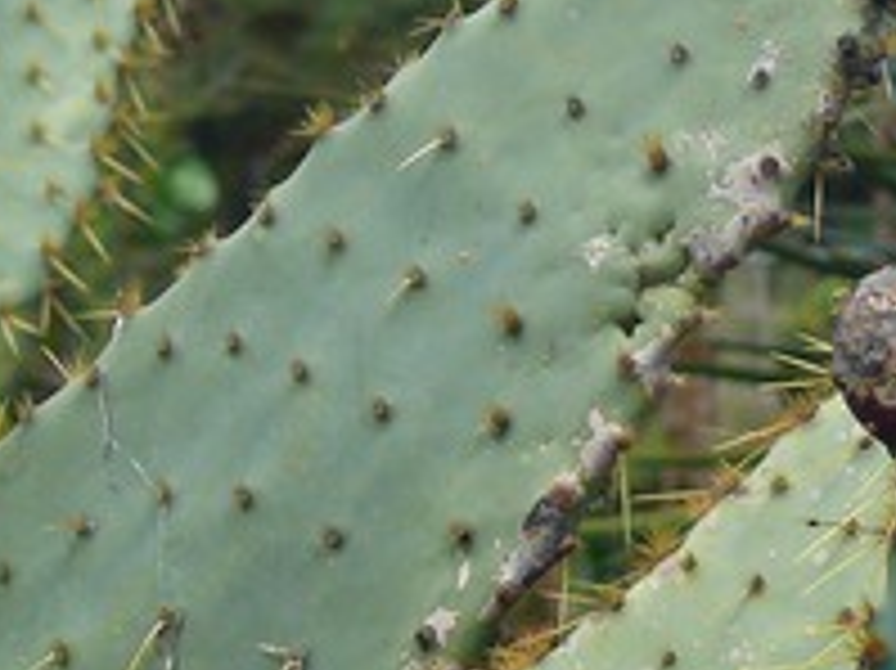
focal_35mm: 362
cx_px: 477
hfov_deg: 5.5
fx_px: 9364
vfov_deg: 4.1
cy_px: 139
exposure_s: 1/125
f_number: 3.6
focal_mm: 20.3
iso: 100
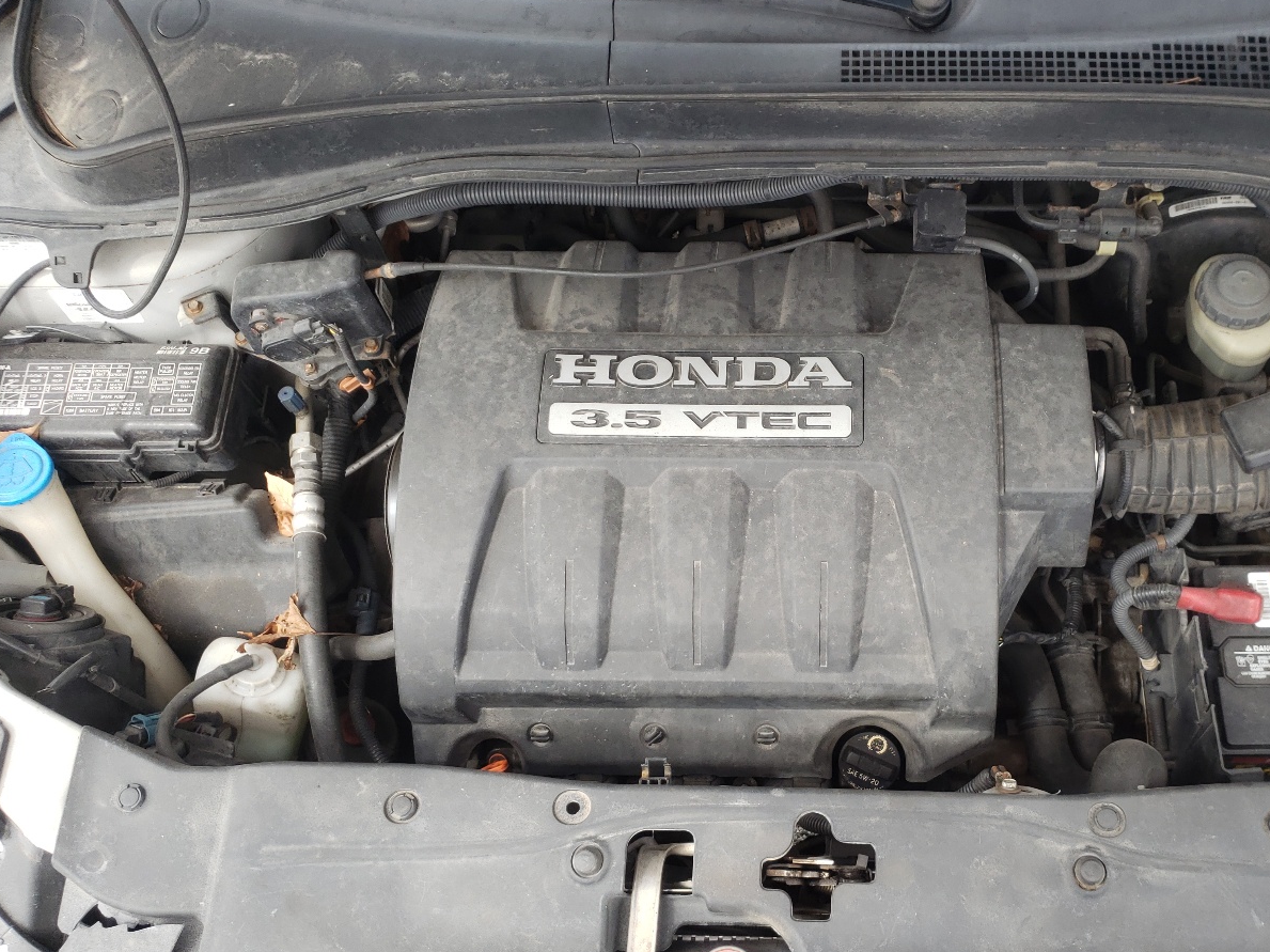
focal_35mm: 35
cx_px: 815
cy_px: 577
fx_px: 1284
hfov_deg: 51.9
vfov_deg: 40.5
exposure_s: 1/526
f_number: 1.5
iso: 50
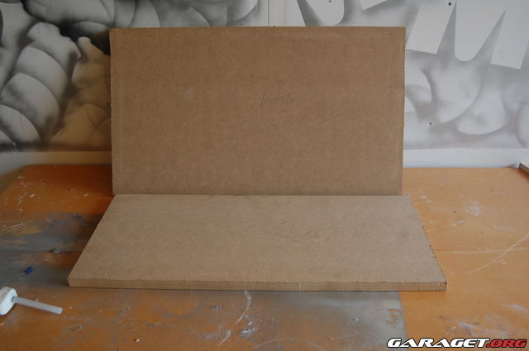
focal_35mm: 33
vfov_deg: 39.8
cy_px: 176
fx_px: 484
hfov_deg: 57.3
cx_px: 264
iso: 400
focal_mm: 22
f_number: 4.5
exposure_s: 1/80
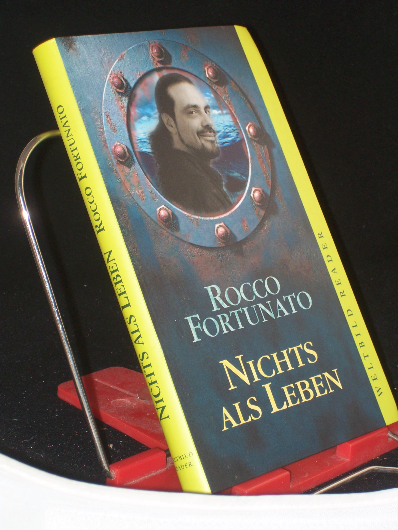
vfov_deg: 19.3
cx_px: 199
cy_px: 265
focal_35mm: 102
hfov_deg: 14.5
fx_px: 1564
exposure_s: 1/100
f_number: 4.6
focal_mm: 16.8
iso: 80
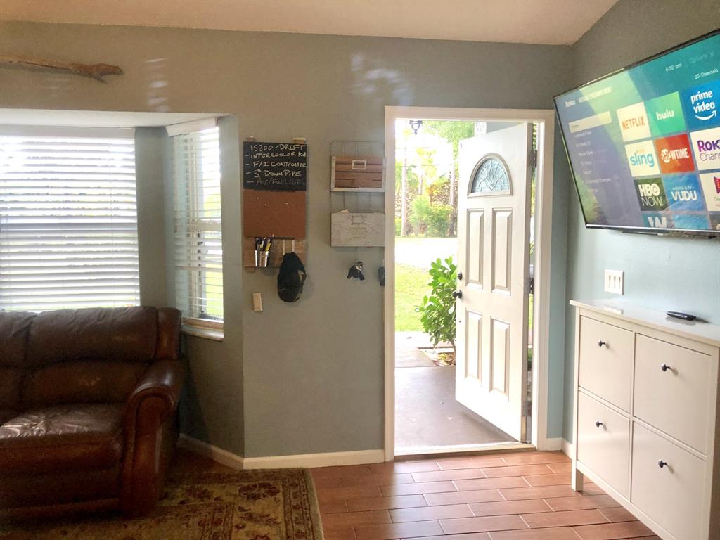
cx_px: 360
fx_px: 582
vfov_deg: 49.7
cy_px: 270
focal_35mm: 28
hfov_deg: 63.4
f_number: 1.8
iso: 80
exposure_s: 1/120
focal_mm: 4
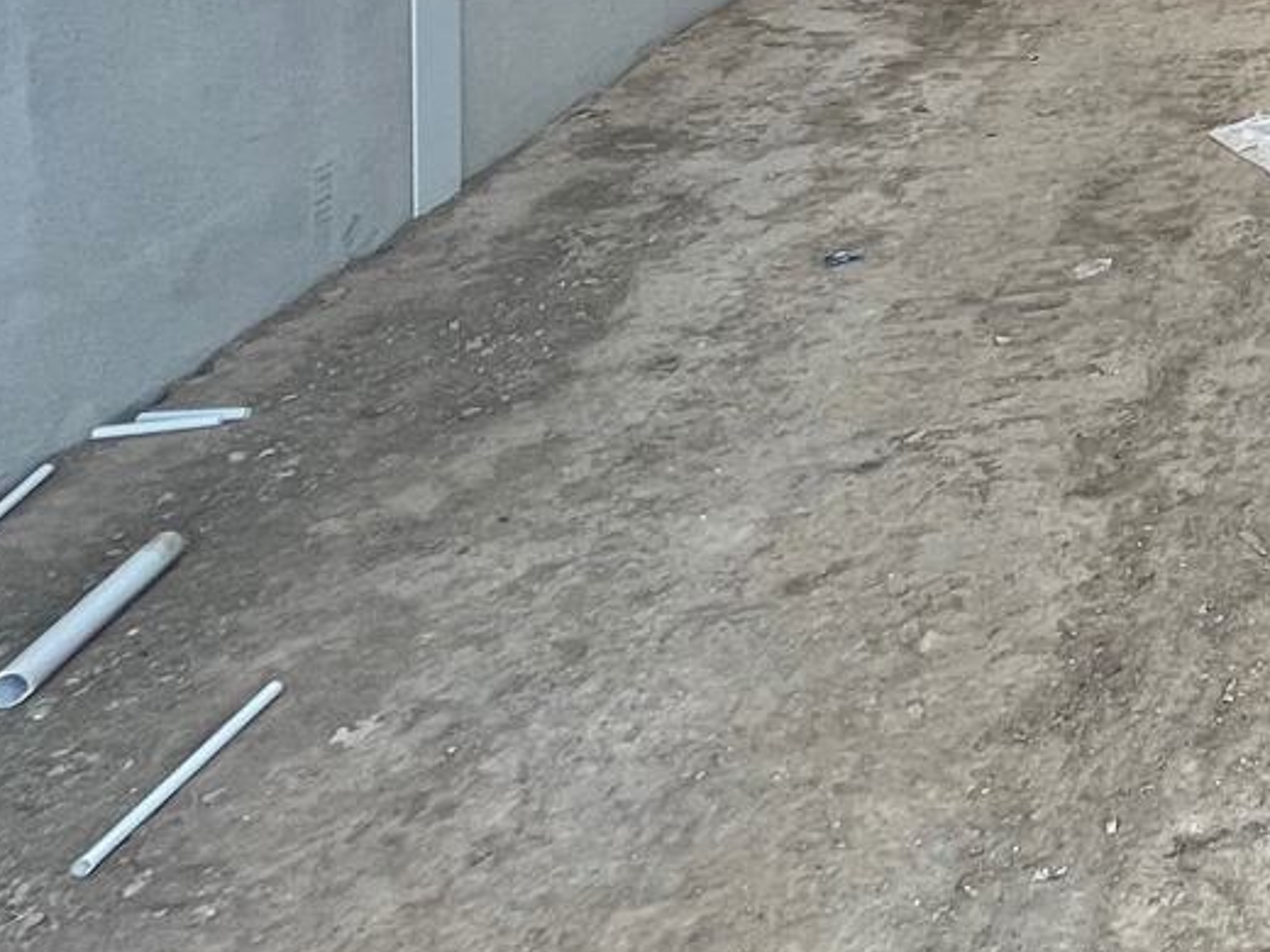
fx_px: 1761
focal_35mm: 48
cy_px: -461
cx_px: 1978
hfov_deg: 26.4
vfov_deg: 24.1
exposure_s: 1/99
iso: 40
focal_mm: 1.57
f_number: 1.8
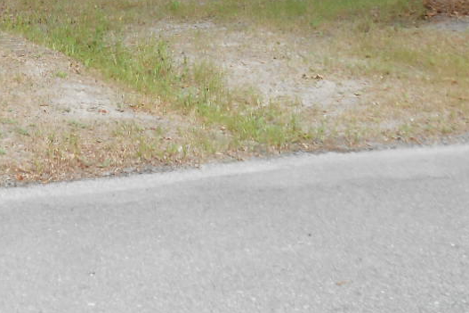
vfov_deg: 10.8
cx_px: 53
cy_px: -205
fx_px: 1563
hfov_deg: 16.8
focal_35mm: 120
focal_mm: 6.8
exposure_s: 1/250
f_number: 4.2
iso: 80
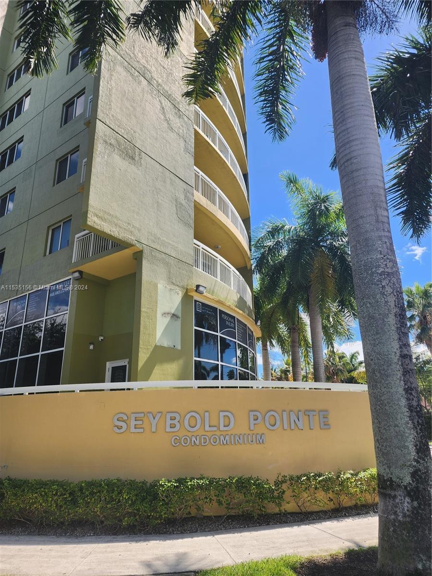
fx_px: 383
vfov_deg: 73.9
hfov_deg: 58.9
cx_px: 216
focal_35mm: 23
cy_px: 288
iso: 12
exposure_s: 1/579
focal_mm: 6.4
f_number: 1.8
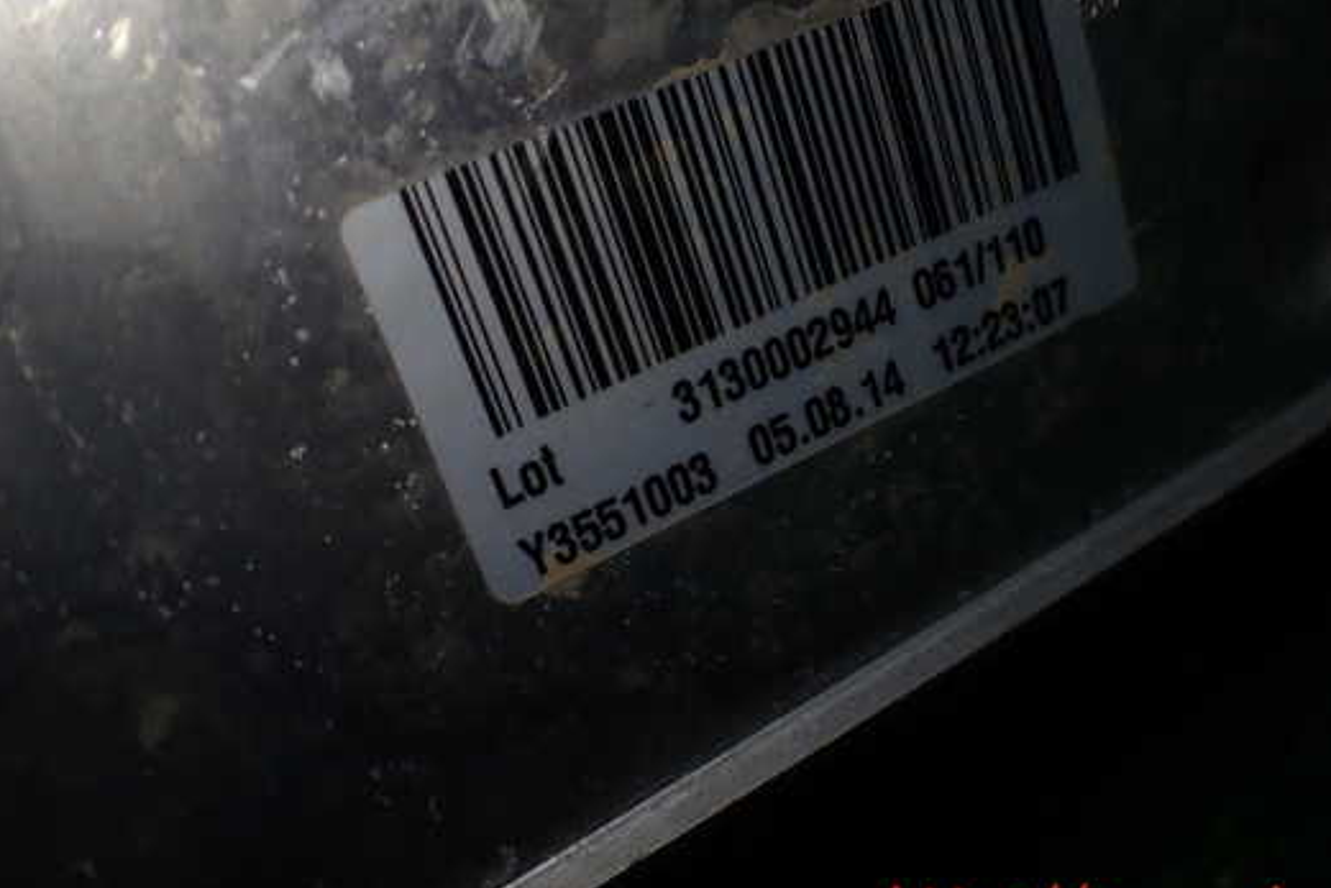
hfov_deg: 53.1
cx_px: 701
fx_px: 1331
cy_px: 369
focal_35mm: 36
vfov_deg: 36.8
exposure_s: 1/200
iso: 100
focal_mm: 5.4
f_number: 2.3
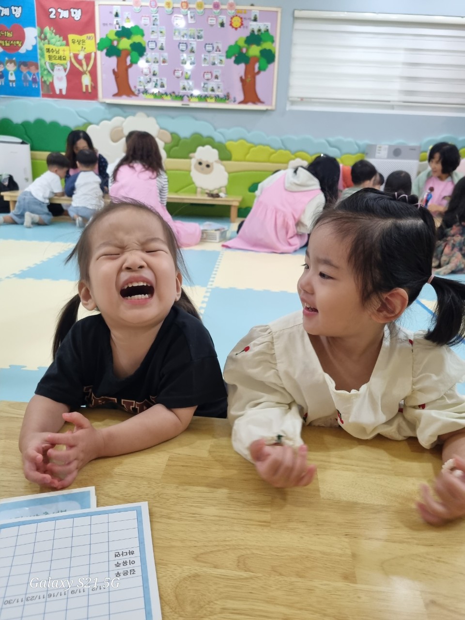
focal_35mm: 26
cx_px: 232
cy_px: 310
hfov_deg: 53.1
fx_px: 466
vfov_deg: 67.3
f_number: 1.8
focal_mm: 5.4
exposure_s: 1/120
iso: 320
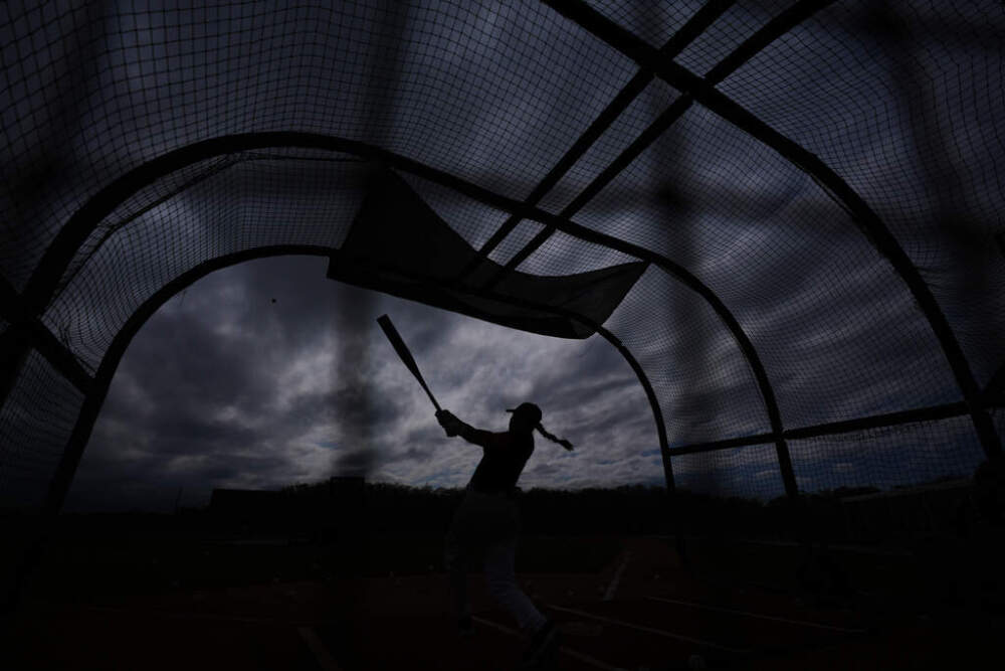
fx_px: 447
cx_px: 502
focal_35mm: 16
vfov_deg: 73.8
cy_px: 336
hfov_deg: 96.7
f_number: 2.8
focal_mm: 16
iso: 160
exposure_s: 1/80000
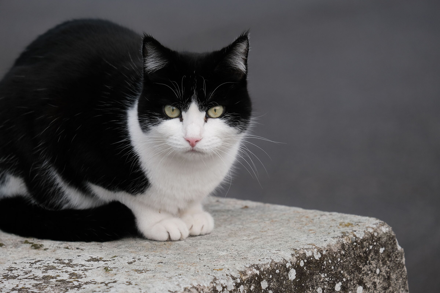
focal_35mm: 272
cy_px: 146
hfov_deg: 7.6
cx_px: 220
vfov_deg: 5.1
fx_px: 3324
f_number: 5.6
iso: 320
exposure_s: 1/350
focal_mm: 181.1
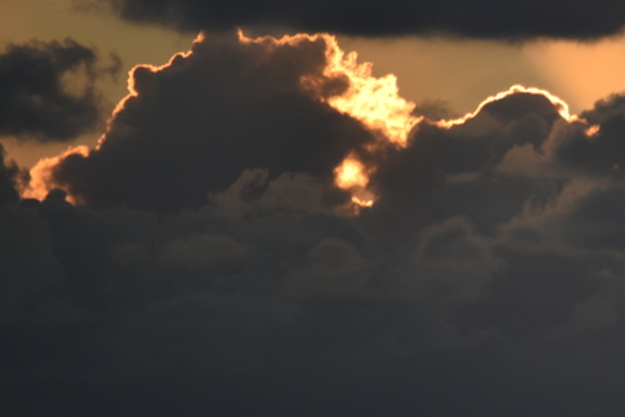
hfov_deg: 2.3
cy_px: 185
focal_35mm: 892
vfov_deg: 1.5
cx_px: 750
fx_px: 15490
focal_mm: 300
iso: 180
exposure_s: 1/640
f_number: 5.6
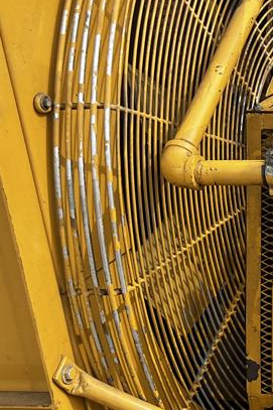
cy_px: 237
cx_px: 532
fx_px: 968
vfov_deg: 23.9
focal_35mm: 85
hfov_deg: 13.8
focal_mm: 5.7
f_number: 1.5
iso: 50
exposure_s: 1/1361
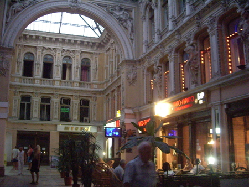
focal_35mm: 38
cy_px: 94
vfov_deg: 37.8
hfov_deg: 49.0
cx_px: 124
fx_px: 273
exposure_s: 1/15
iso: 800
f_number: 2.8
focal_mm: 7.9
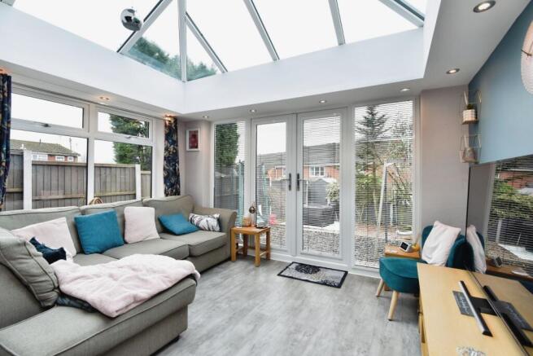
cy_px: 178
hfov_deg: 96.7
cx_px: 266
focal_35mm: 16
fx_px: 237
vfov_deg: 73.8
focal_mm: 16
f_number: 7.1
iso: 500
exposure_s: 1/30
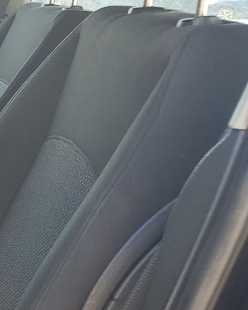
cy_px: 235
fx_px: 825
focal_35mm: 90
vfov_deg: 21.1
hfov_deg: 13.6
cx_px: -300
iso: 50
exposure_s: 1/200
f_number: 1.5
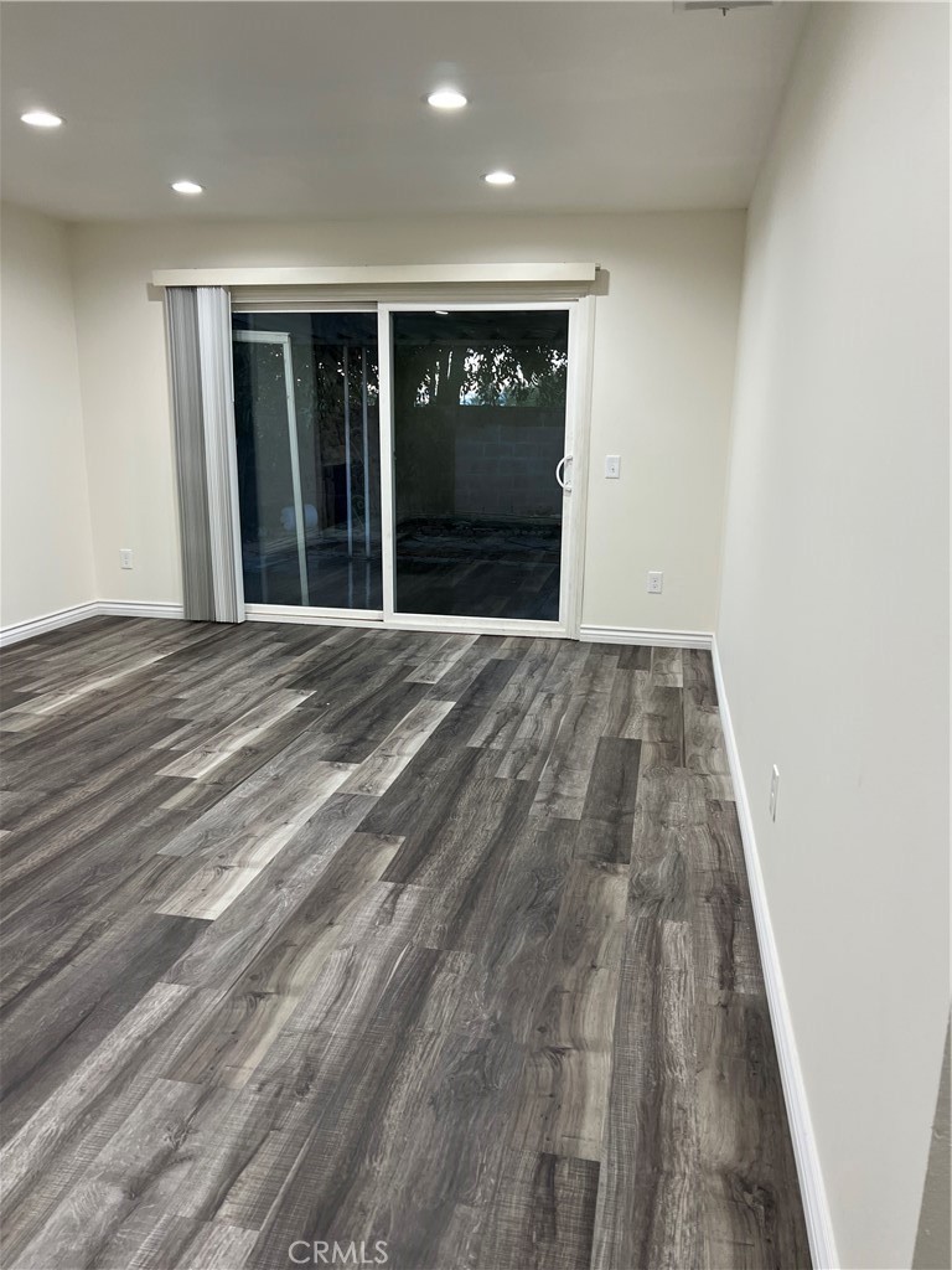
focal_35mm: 26
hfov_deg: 53.1
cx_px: 476
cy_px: 635
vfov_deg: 67.3
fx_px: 953
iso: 80
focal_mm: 5.7
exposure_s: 1/60
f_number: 1.5
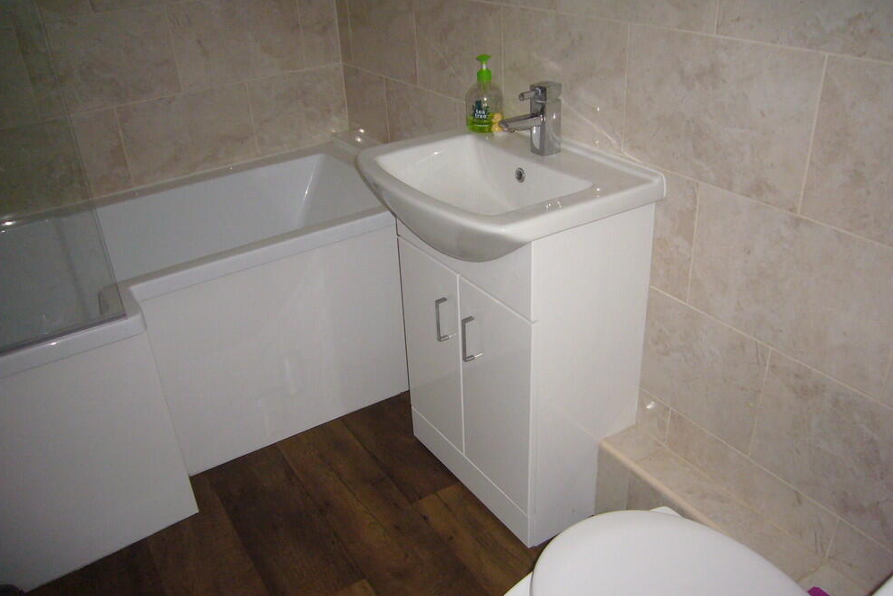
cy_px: 327
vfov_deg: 43.6
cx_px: 434
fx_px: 744
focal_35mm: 30
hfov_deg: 61.9
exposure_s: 1/30
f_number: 2.8
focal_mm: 4.6
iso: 200
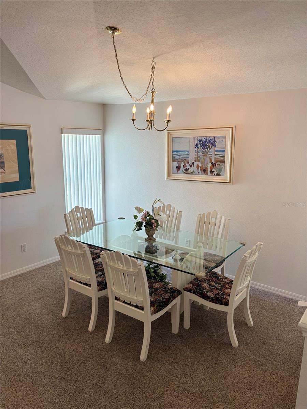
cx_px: 154
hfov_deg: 53.1
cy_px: 204
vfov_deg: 67.3
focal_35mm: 26
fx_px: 307
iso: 125
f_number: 1.6
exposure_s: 1/120
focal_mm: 5.96
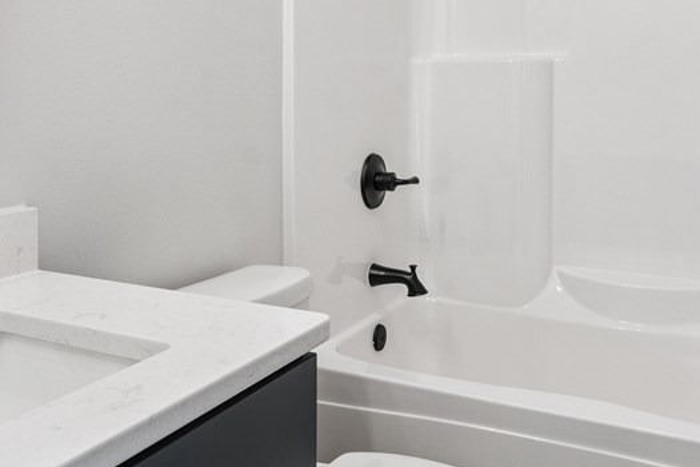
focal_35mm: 39
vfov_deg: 33.0
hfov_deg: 49.5
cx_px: 341
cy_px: 78
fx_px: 758
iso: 400
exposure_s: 1/30
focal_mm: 16
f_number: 8
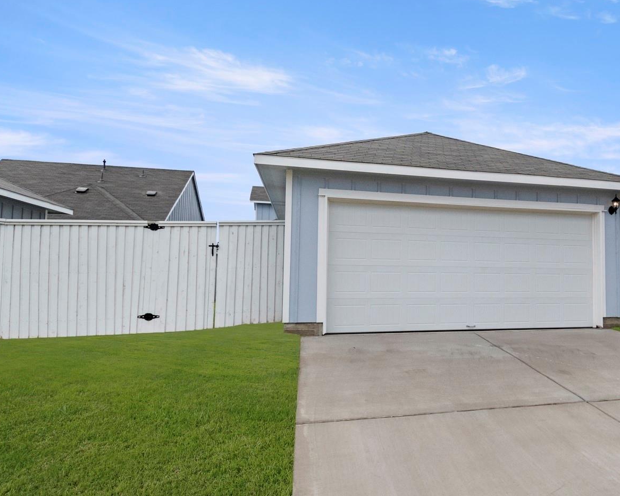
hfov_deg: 39.0
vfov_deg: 32.1
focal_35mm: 47
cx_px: 417
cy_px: 239
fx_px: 863
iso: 400
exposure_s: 1/2500
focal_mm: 24
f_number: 8
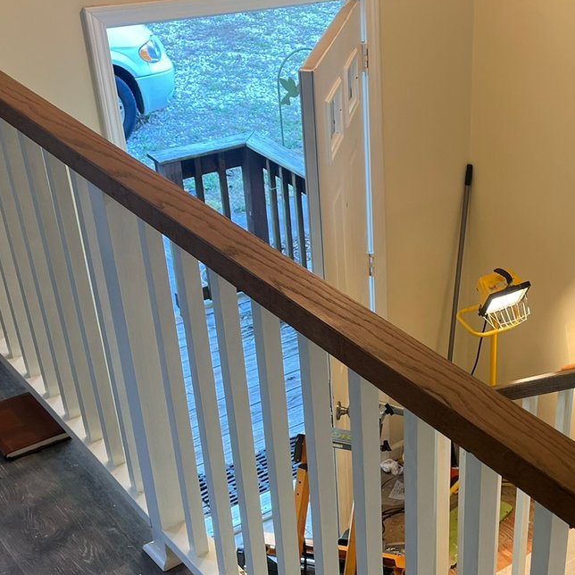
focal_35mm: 54
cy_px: 401
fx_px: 1015
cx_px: 511
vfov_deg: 31.3
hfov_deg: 30.3
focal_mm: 5.1
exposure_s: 1/60
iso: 80
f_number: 1.6
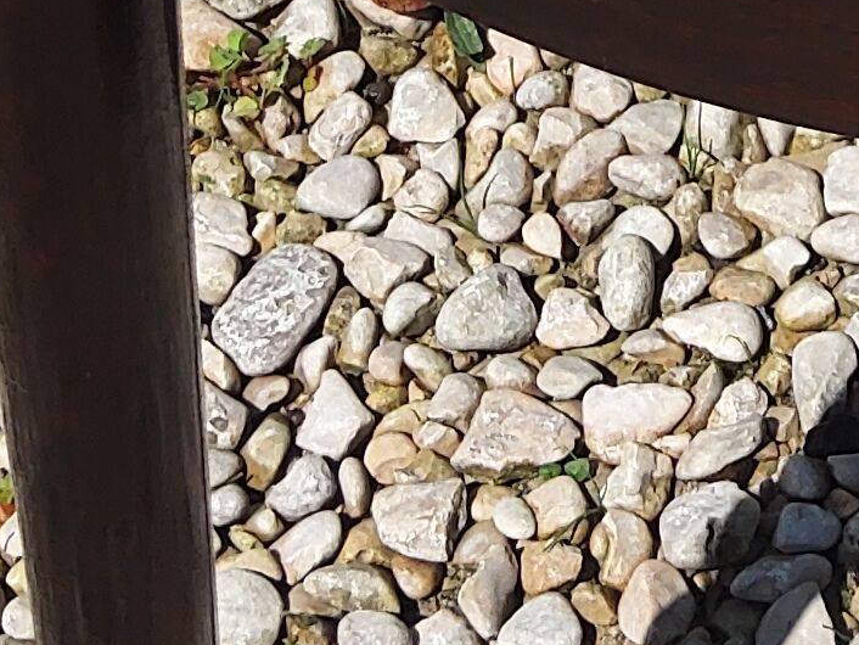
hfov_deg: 12.6
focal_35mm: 152
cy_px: -505
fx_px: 3773
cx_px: 1091
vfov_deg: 9.3
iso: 40
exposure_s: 1/1691
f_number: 2
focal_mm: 3.08
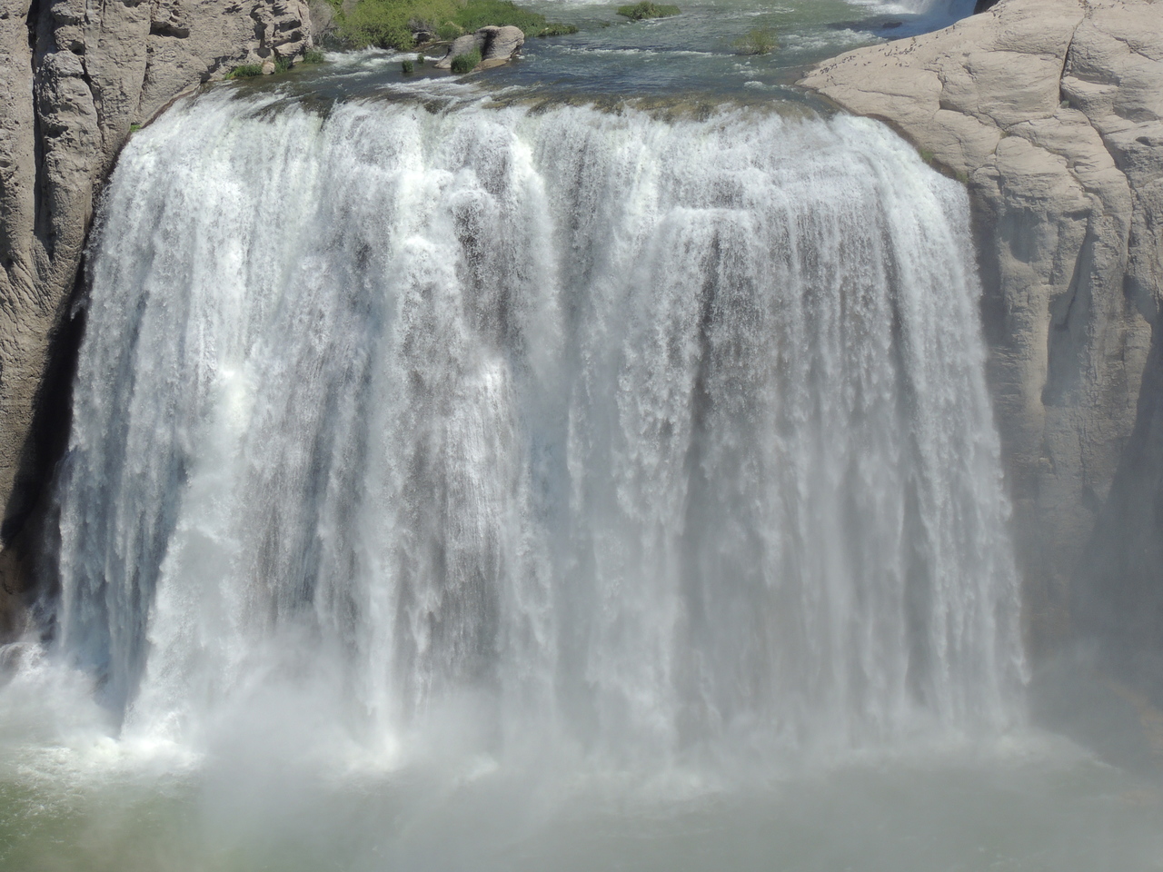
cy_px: 436
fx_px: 3360
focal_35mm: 100
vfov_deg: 14.8
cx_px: 582
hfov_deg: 19.6
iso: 100
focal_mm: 17.8
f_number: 8.2
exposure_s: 1/320
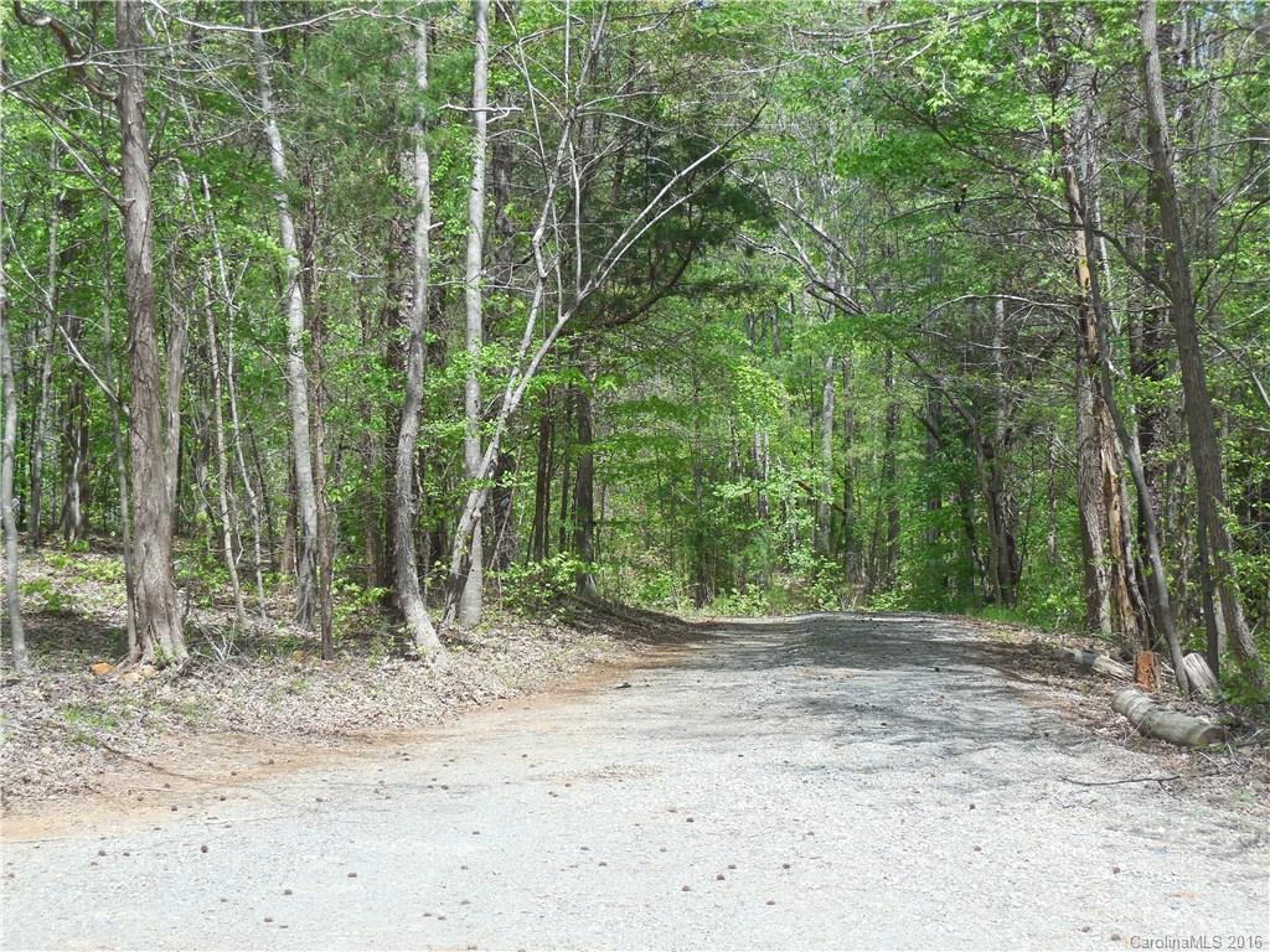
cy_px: 476
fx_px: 2421
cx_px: 635
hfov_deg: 29.4
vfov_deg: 22.3
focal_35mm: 66
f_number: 4.2
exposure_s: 1/320
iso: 125
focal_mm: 10.9
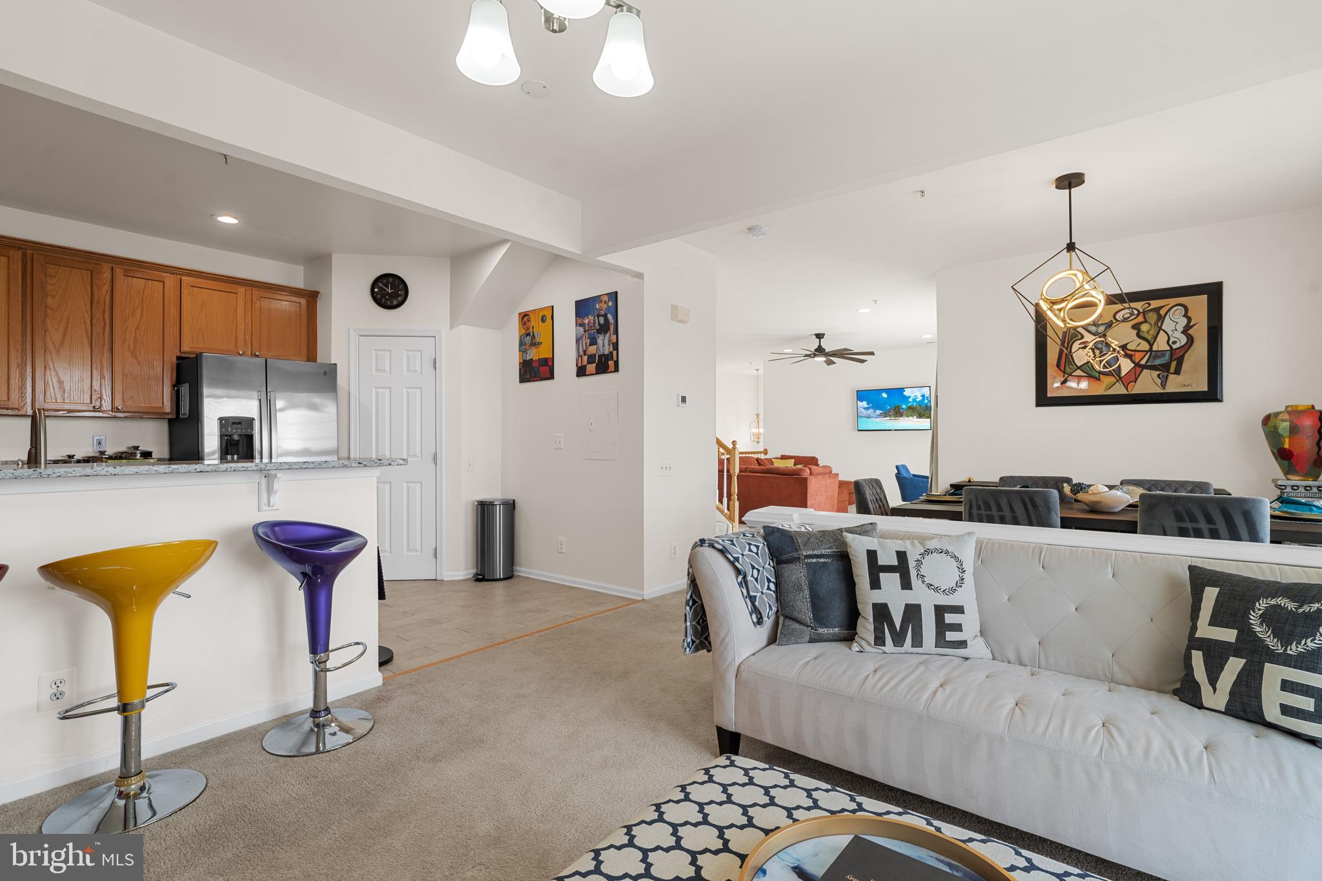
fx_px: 587
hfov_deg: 96.7
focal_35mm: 16
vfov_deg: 73.7
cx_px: 661
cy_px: 440
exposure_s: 1/5
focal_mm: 16
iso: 200
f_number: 8
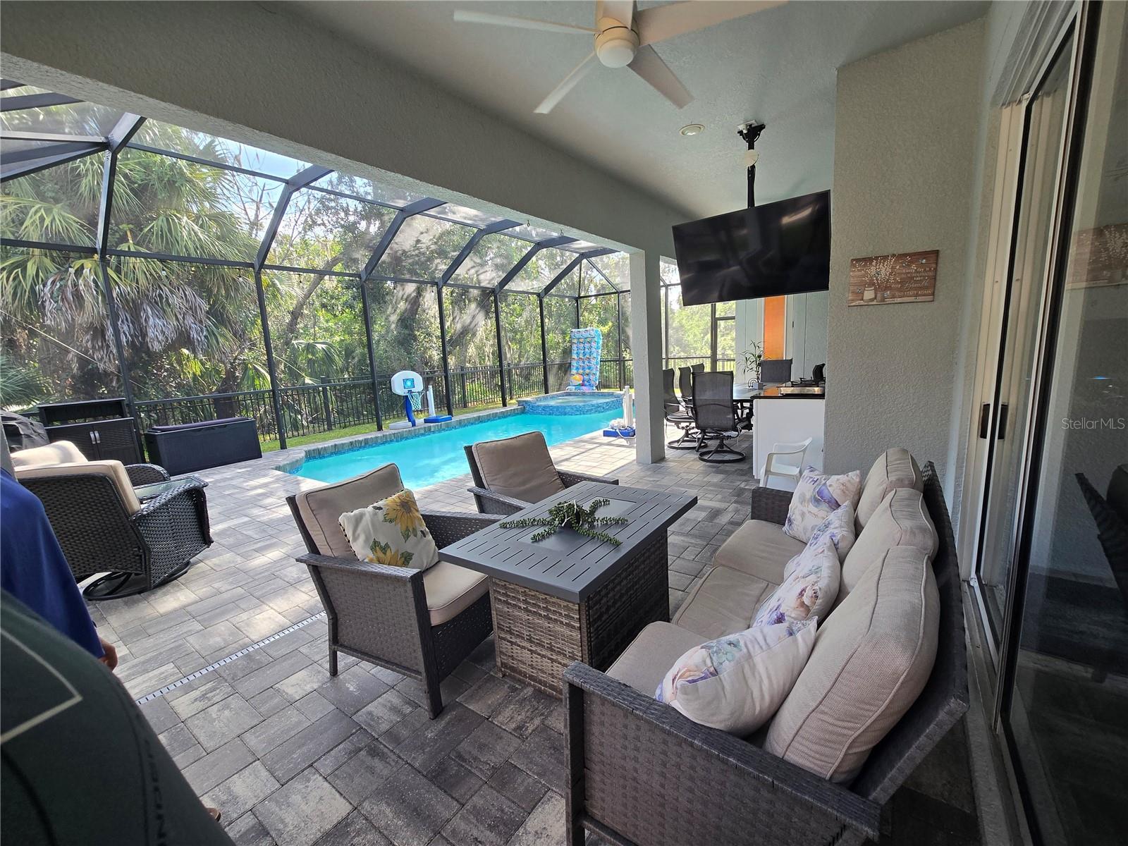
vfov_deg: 89.9
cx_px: 564
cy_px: 423
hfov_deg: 106.2
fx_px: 424
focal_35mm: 13
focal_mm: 2.2
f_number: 2.2
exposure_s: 1/142
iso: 50
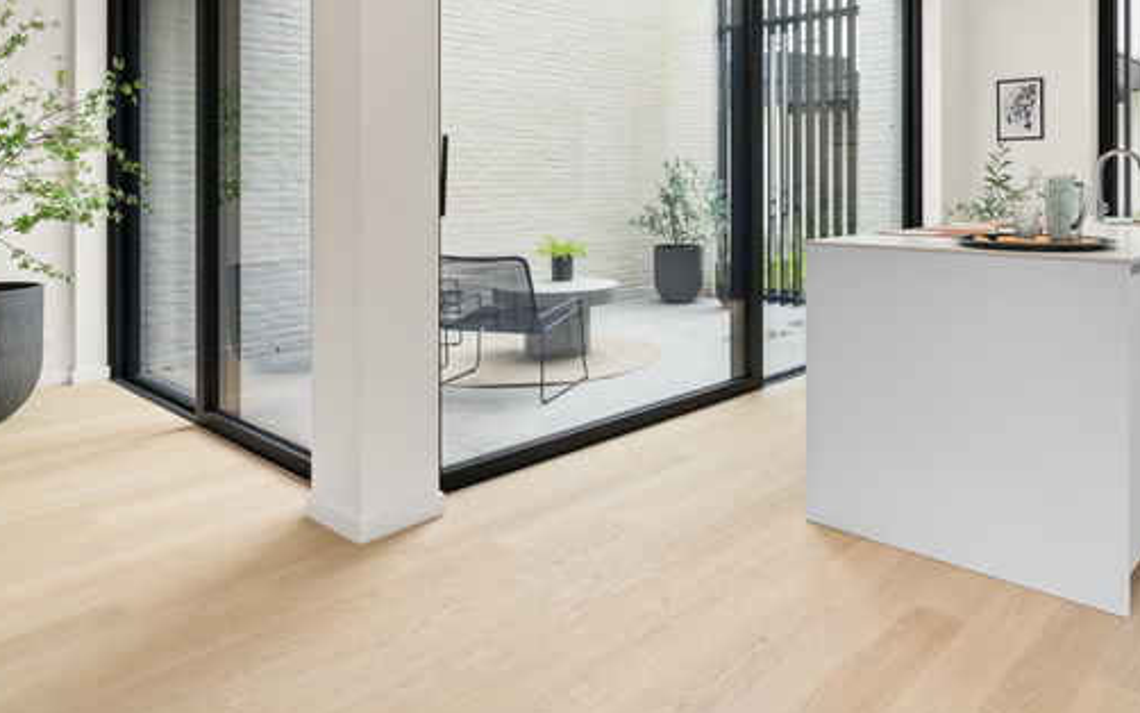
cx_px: 734
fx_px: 808
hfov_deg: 68.9
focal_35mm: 26
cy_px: 186
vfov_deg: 46.1
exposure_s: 1/15
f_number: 11
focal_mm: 16
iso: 250
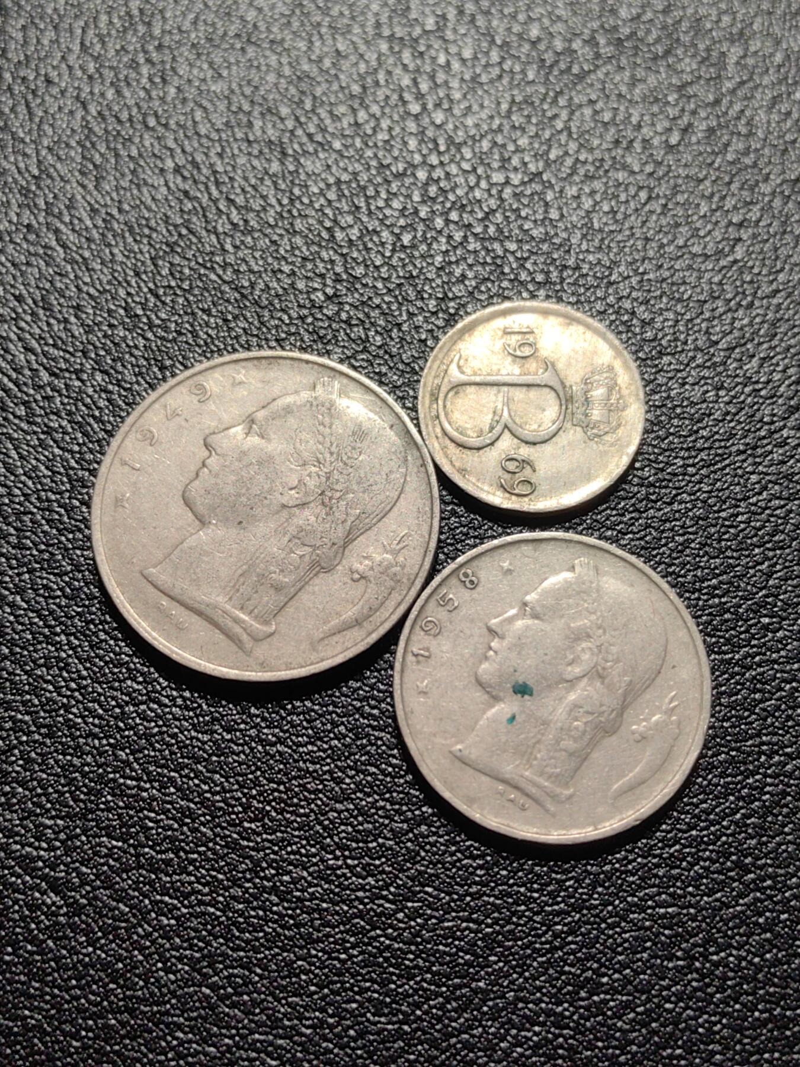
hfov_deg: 31.5
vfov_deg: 41.2
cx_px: 400
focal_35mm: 46
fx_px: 1417
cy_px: 534
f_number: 2
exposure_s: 1/100
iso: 64
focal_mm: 5.75
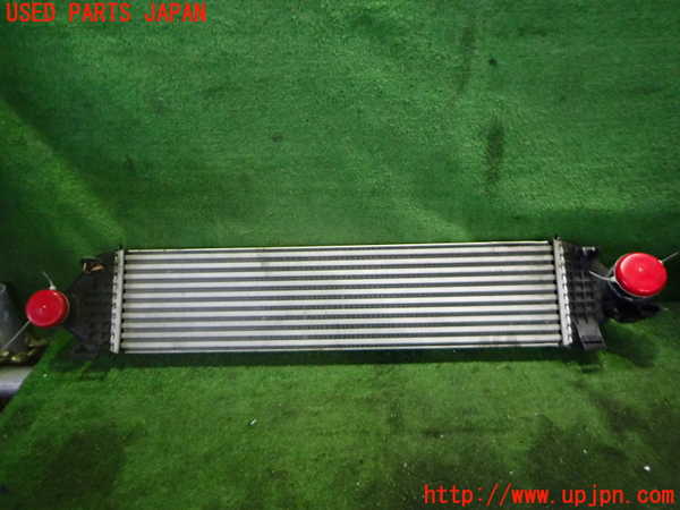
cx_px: 340
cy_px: 255
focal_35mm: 25
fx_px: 491
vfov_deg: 54.9
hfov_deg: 69.4
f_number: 2
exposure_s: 1/60
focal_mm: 4.5
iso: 800
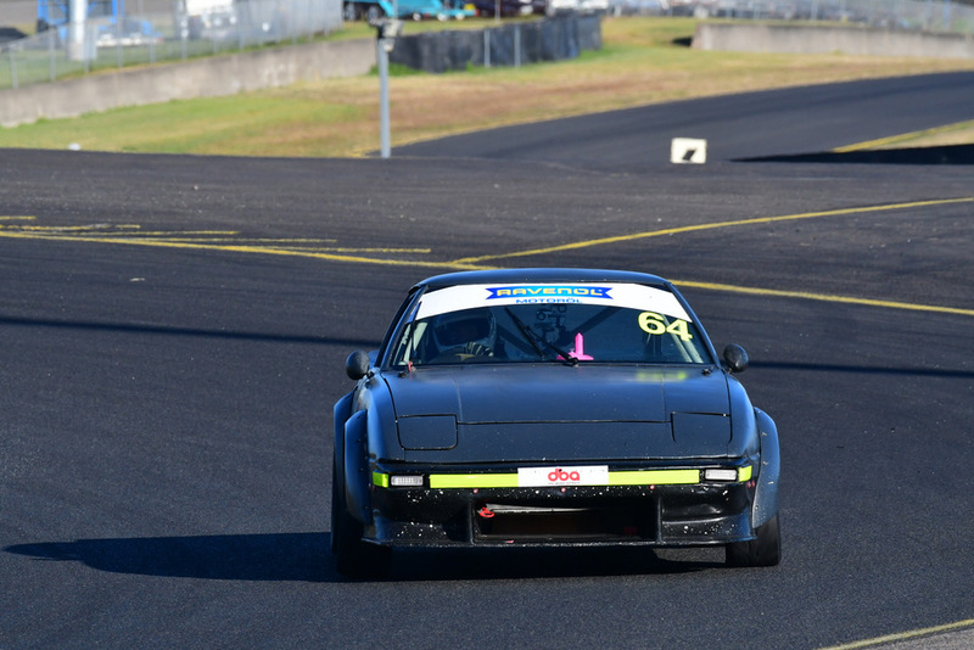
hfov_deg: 3.7
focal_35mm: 555
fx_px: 15020
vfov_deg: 2.5
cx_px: 487
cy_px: 325
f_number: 11
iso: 800
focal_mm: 370
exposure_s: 1/800
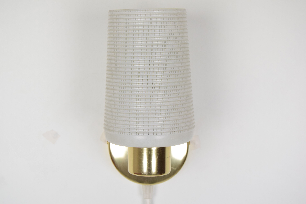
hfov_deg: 24.6
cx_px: 153
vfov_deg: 16.6
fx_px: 702
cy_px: 102
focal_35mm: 82
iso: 1600
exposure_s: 1/250
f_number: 8
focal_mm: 55
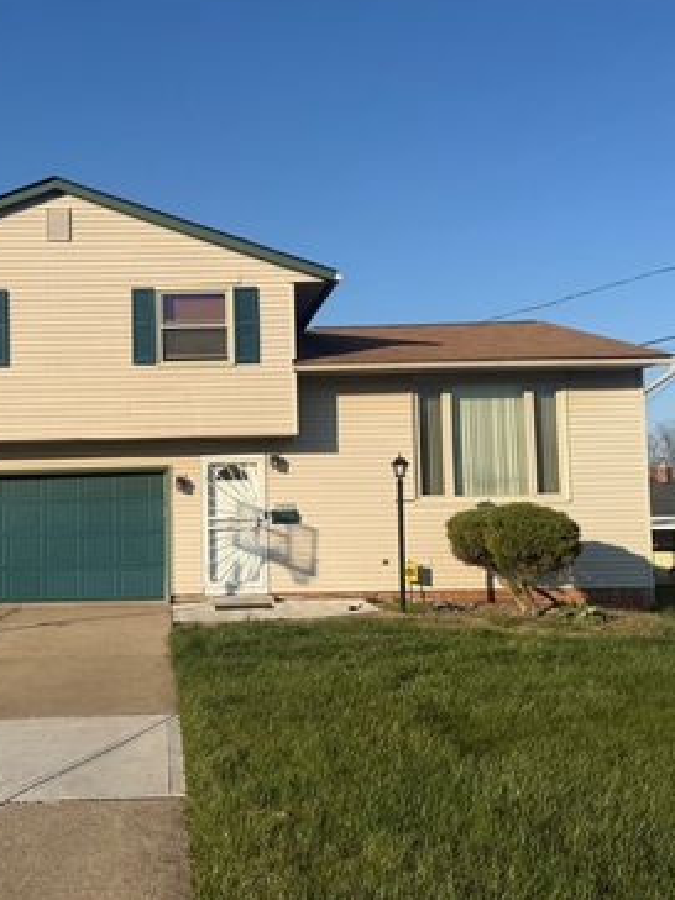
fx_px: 858
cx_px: 185
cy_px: 446
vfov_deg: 55.4
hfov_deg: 41.9
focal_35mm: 33
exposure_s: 1/5319
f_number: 1.78
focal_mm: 6.76
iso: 80
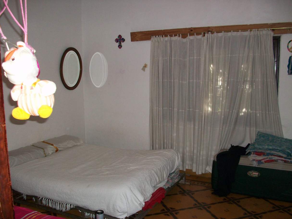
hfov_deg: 54.0
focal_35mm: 34
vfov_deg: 41.8
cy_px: 110
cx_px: 146
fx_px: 287
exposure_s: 1/60
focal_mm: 5.7
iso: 120
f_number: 2.8
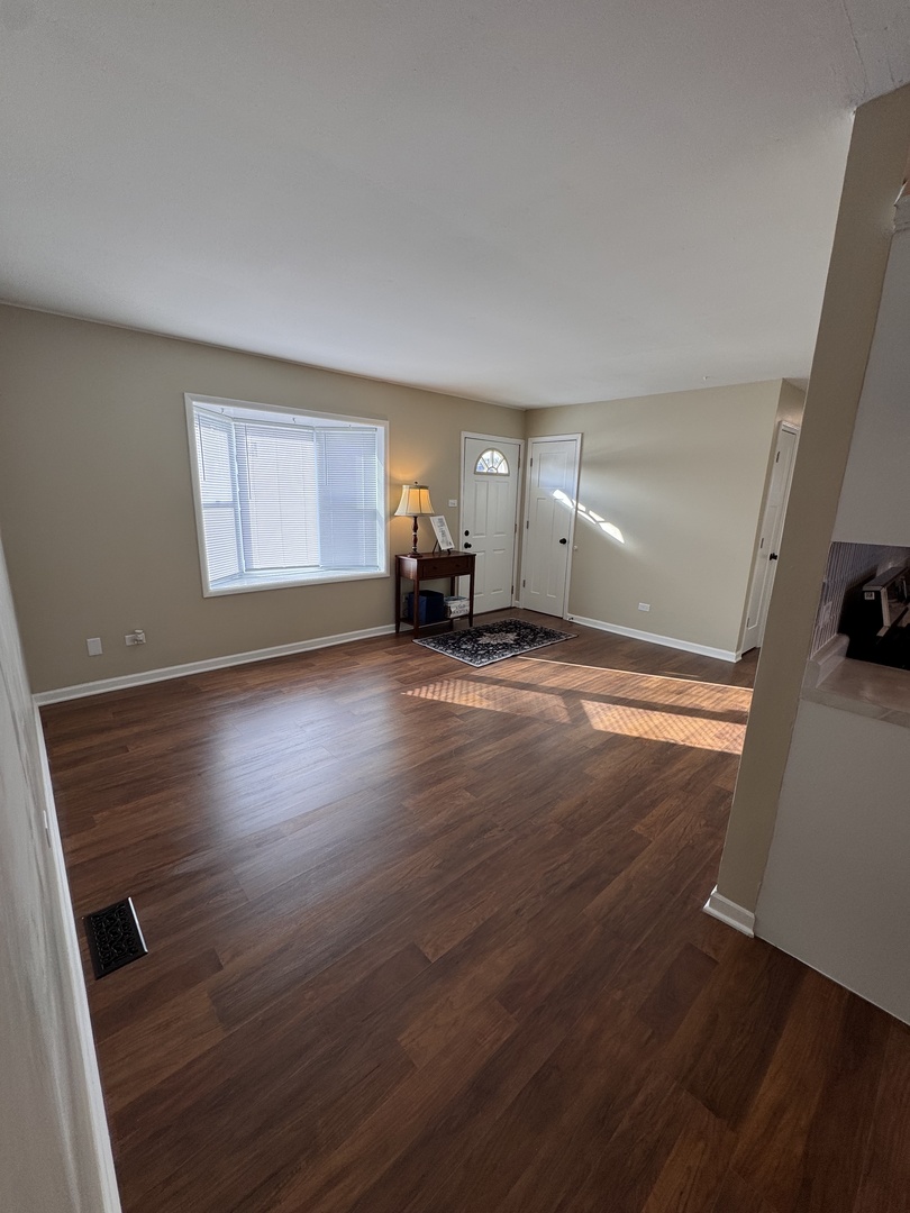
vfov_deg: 102.1
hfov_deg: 85.7
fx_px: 491
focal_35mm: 14
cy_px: 606
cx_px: 455
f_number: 2.2
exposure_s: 1/120
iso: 50
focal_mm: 2.22
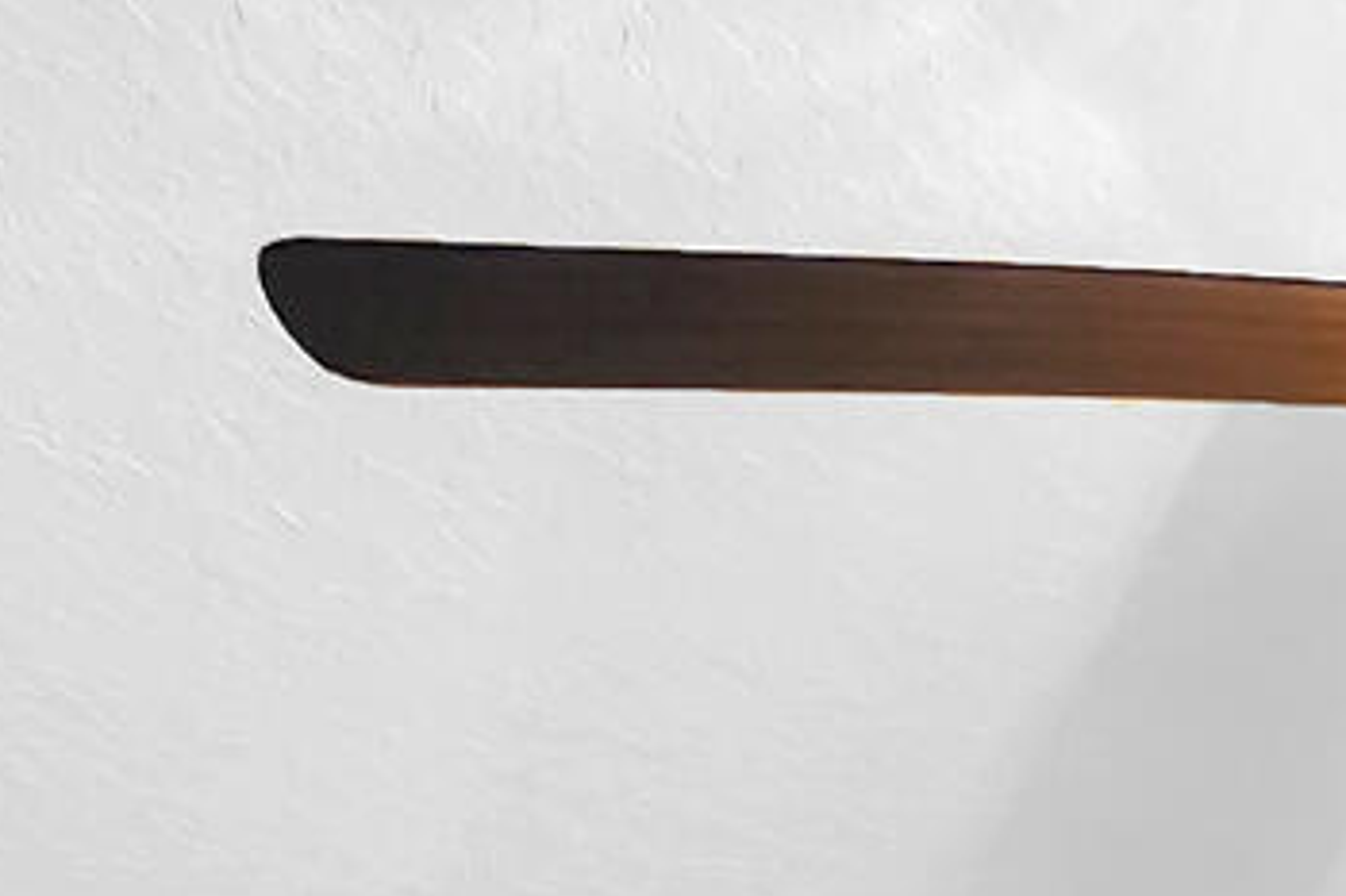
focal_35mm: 104
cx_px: 1857
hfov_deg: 18.0
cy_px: 3040
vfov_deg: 9.1
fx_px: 3886
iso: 400
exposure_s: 1/30
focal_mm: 7
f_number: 4
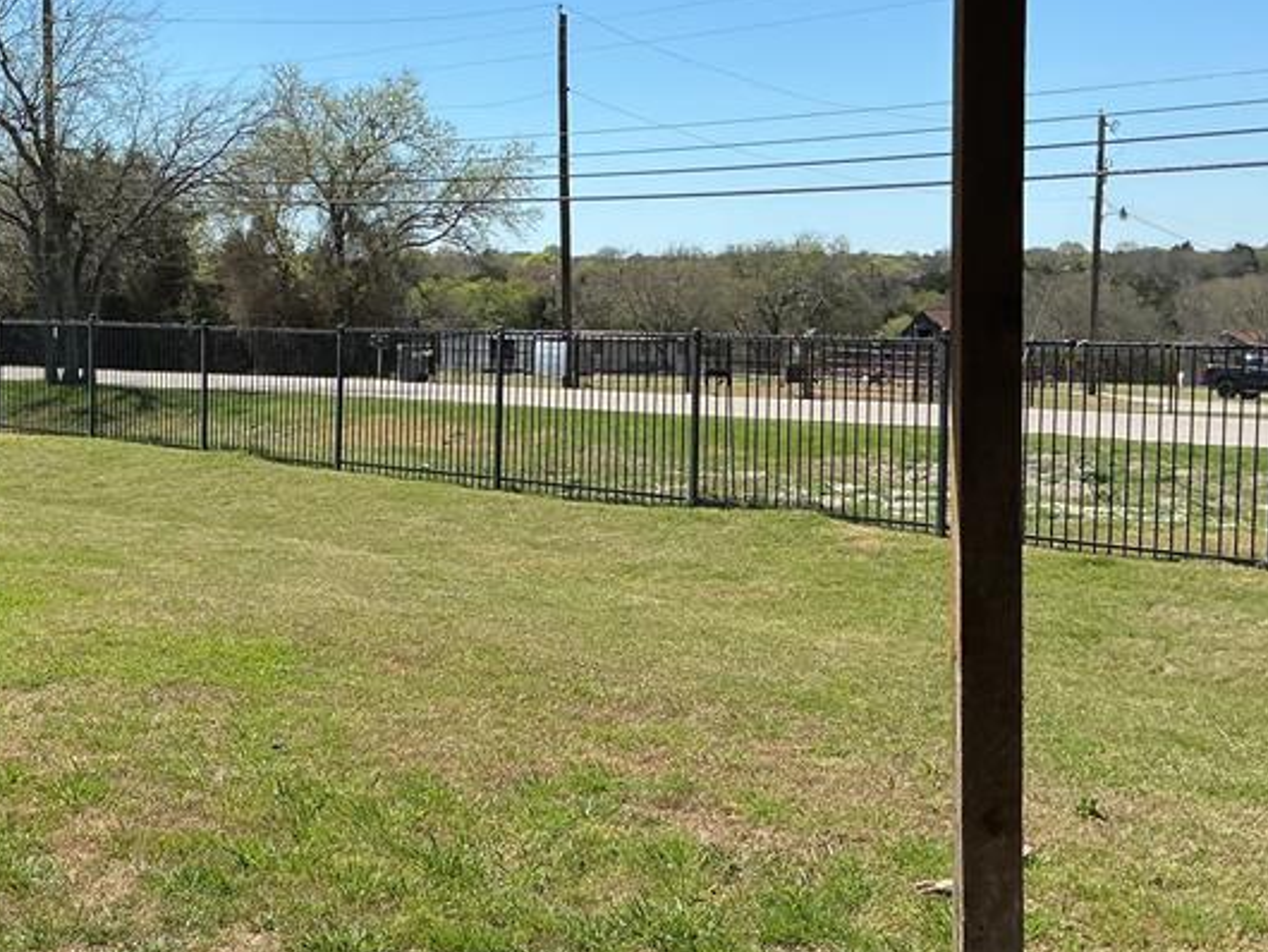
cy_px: 407
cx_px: 390
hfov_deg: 33.9
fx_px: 2052
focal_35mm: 56
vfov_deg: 26.1
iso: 25
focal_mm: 3
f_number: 1.8
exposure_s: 1/2141
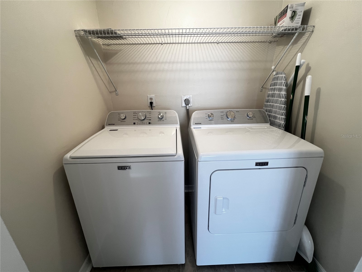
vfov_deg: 89.9
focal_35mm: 13
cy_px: 136
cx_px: 181
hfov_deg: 106.2
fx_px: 136
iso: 125
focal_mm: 1.57
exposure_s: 1/60
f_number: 1.8
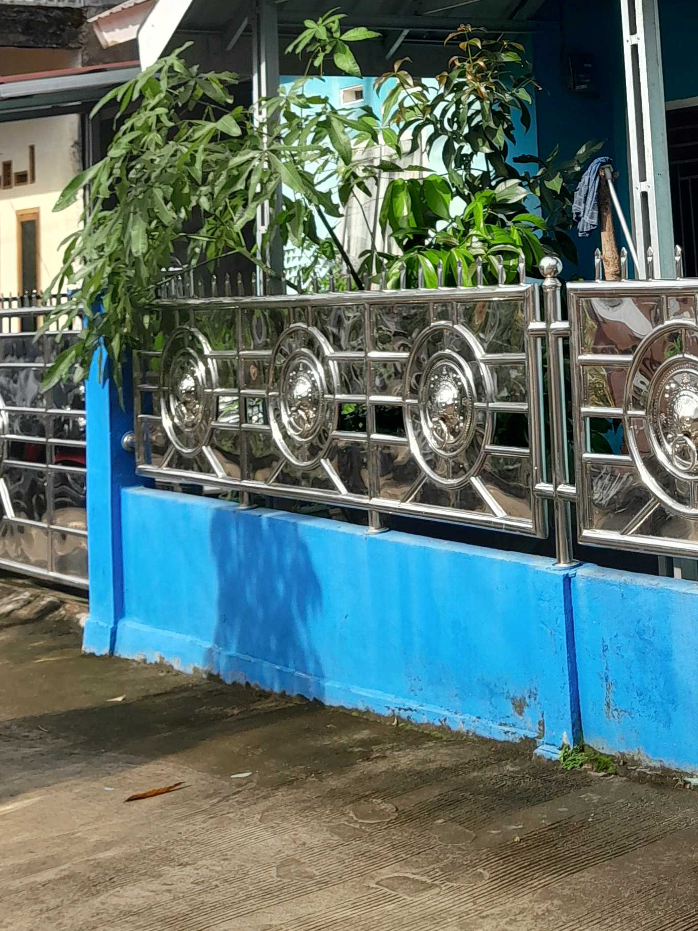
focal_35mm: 60
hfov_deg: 23.7
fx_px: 1613
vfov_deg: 30.0
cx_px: 638
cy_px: 7
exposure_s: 1/556
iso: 40
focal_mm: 4
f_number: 1.8
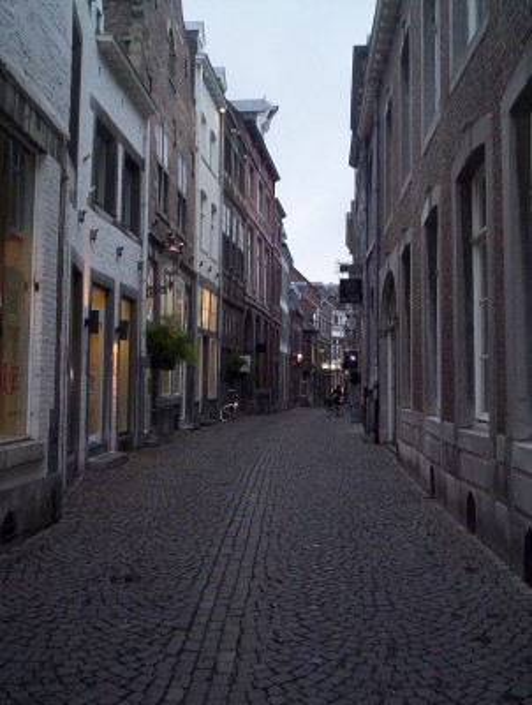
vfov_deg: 48.9
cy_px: 352
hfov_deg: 37.9
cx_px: 266
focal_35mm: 38
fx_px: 775
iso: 140
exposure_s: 1/60
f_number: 4.5
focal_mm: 4.99
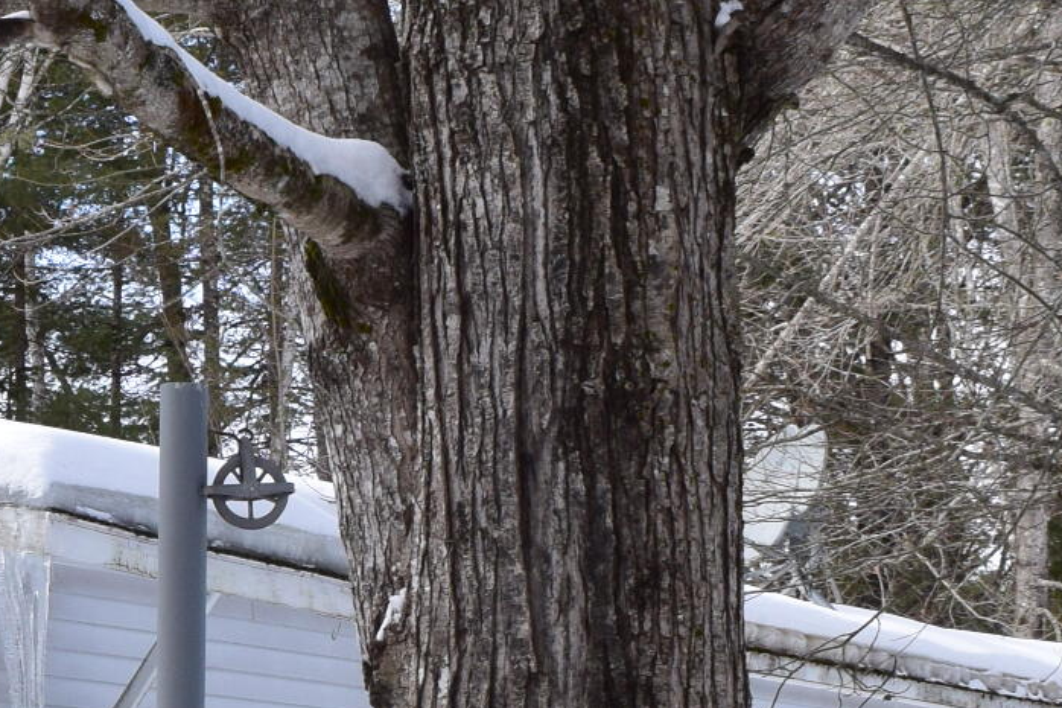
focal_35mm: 129
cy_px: 766
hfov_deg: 15.2
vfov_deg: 10.5
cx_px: -294
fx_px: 3804
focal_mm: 20
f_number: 10
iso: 400
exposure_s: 1/320
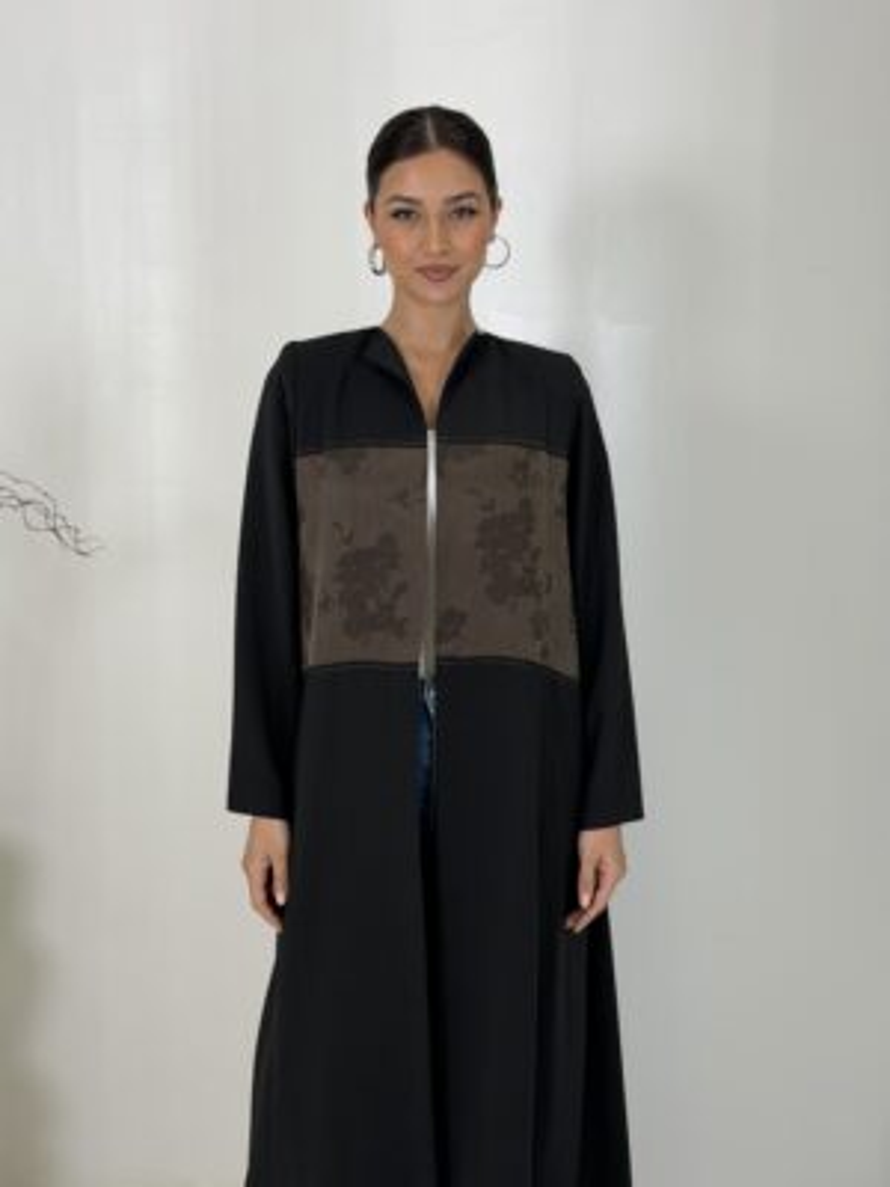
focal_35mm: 48
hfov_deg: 30.3
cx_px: 445
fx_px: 1645
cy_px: 594
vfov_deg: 39.7
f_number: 1.78
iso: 64
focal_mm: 6.76
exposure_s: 1/413
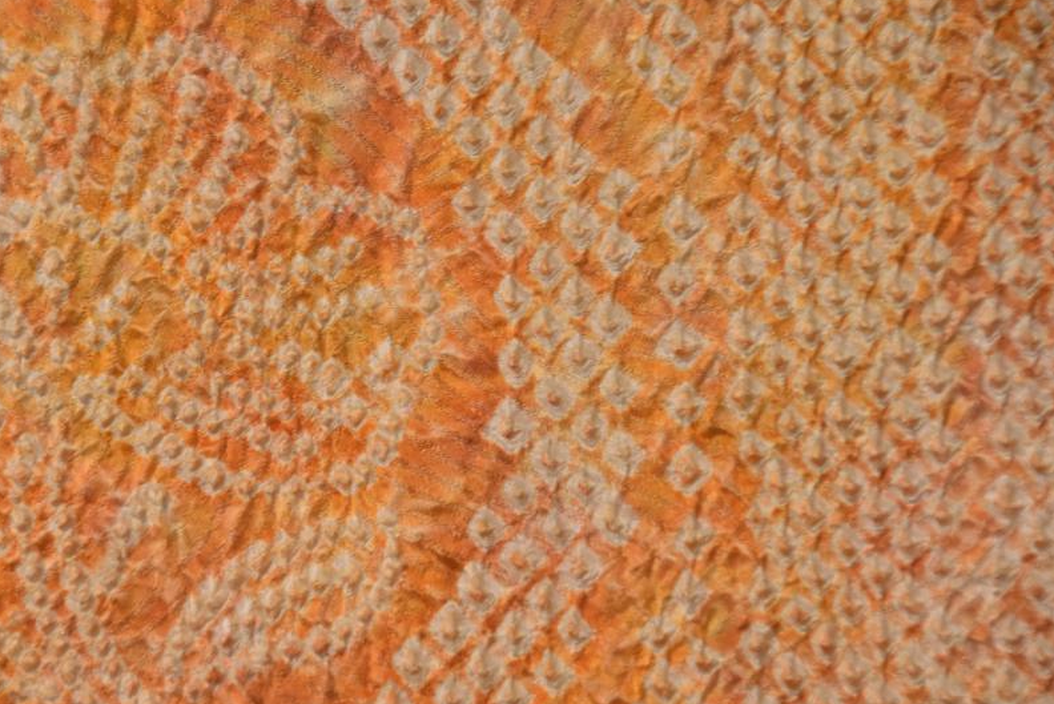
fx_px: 15027
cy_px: 432
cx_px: 353
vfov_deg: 2.7
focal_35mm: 513
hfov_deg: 4.0
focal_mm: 250
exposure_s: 1/125
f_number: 6.3
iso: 1800
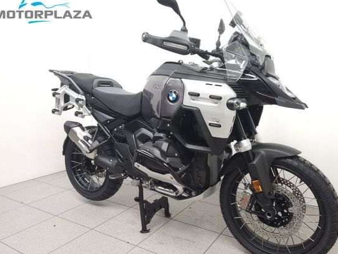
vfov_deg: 51.4
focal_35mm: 27
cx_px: 185
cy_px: 124
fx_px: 264
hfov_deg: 65.2
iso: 125
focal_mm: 5.4
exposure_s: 1/50
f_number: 1.8
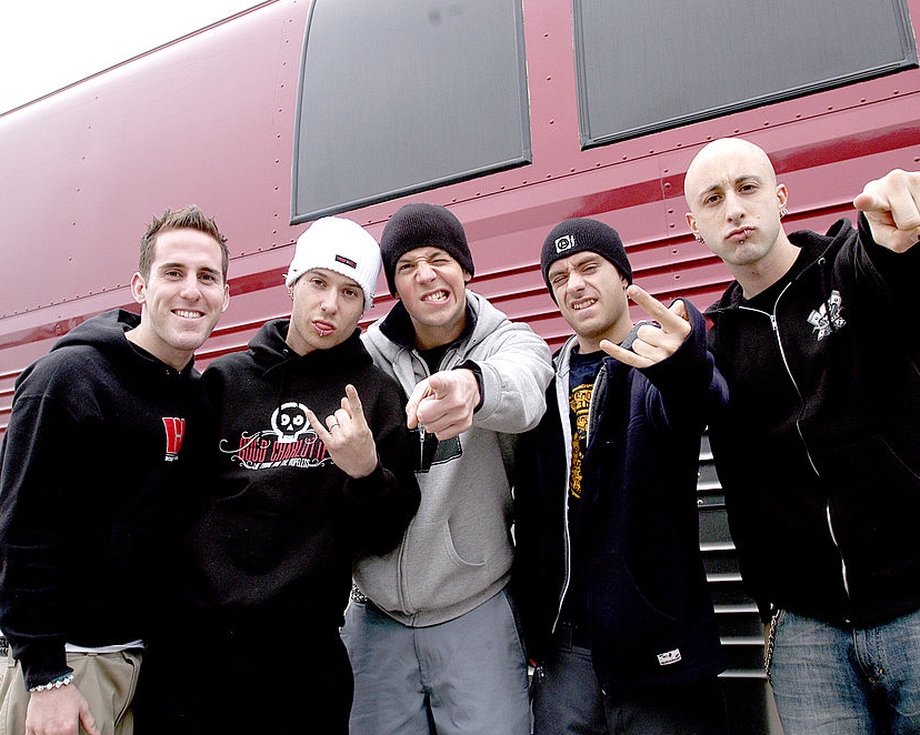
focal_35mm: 30
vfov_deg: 49.1
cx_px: 459
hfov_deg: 59.5
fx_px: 805
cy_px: 377
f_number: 5
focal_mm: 17
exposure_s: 1/160
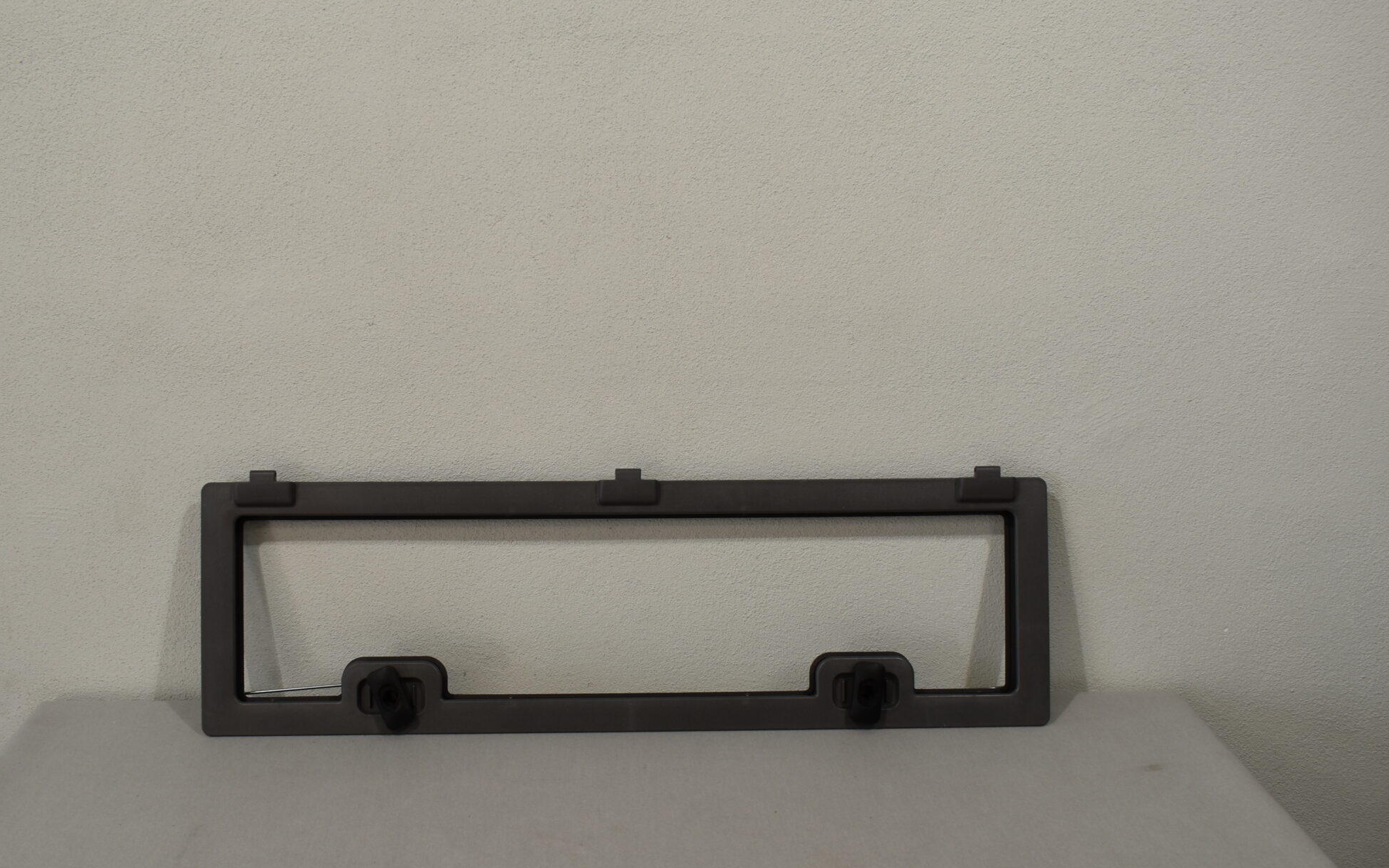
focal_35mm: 36
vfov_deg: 35.2
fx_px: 1363
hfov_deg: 53.9
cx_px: 637
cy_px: 527
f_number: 5.6
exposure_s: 1/125
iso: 220
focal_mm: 18
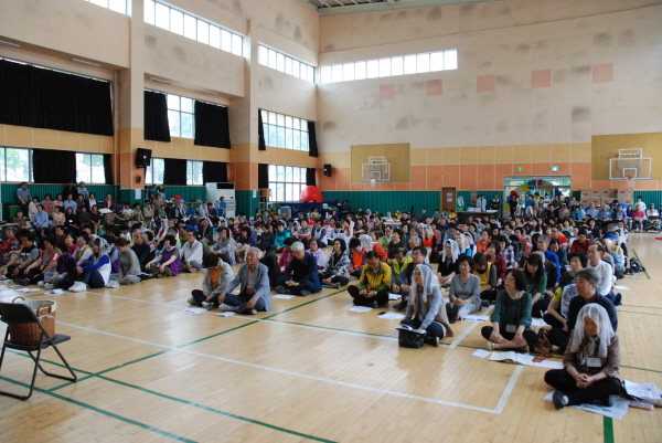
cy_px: 222
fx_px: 497
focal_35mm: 27
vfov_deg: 48.0
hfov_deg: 67.3
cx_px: 331
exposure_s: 1/200
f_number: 5.6
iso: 1600
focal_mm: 18
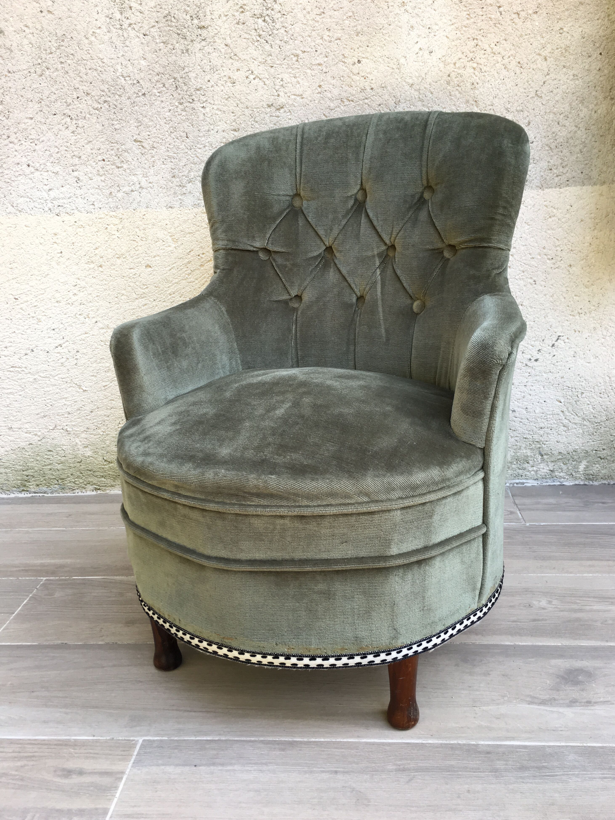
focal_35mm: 30
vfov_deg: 60.0
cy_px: 419
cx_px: 311
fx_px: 711
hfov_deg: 46.8
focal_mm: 4.15
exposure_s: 1/100
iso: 40
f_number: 2.2
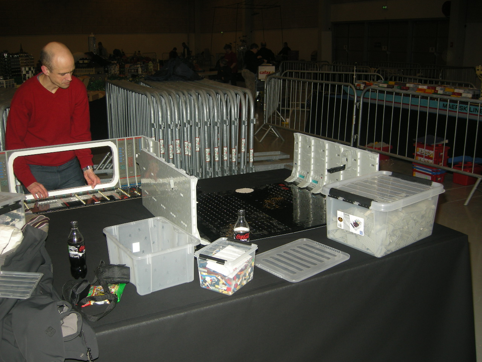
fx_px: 501
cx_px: 241
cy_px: 181
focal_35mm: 36
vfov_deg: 39.7
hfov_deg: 51.4
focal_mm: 7.5
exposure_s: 1/60
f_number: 2.7
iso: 64
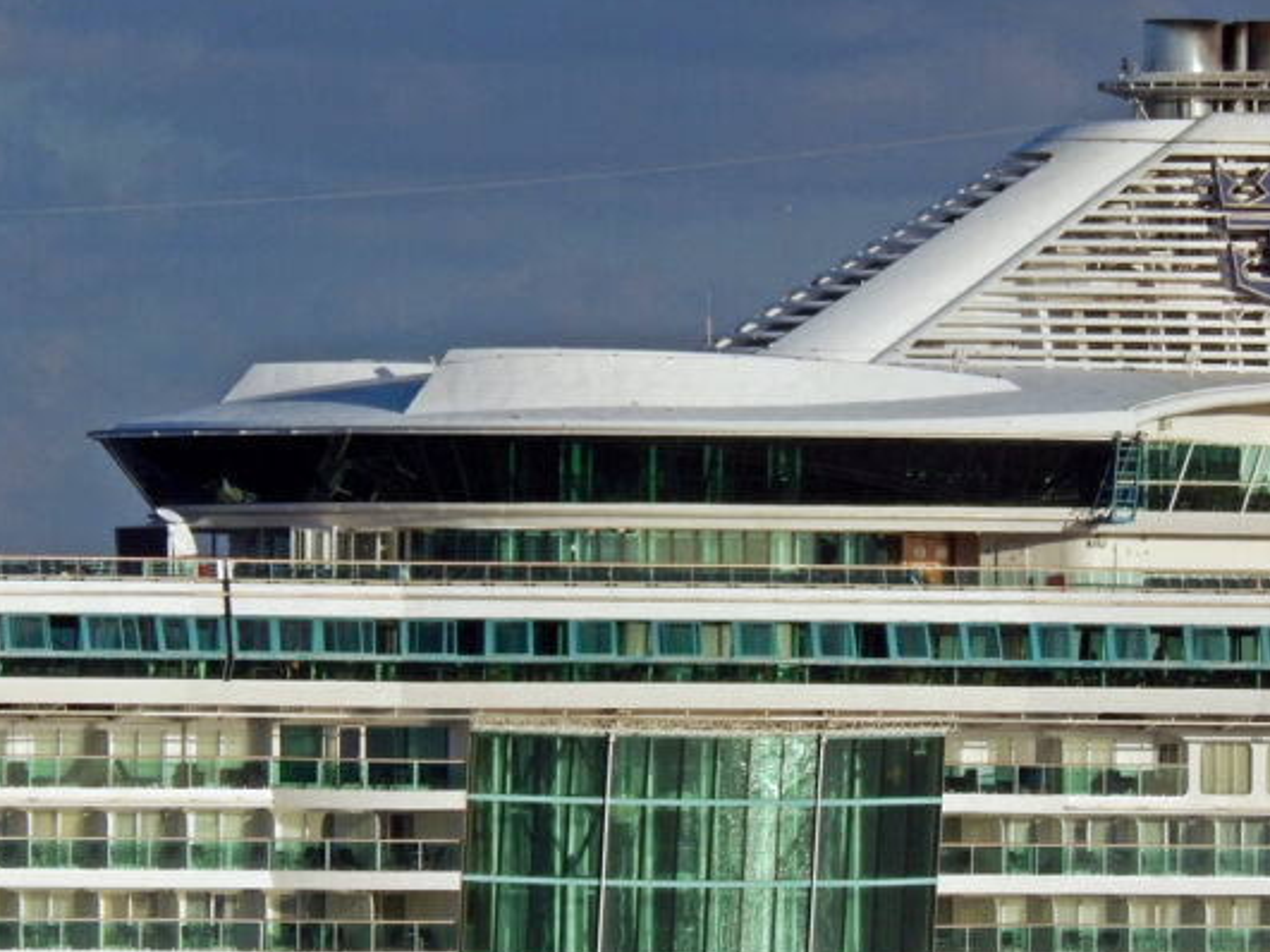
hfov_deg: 3.2
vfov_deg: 2.4
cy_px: 641
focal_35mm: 622
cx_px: 715
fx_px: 22815
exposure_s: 1/1000
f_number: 5.7
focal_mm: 76.4
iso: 125
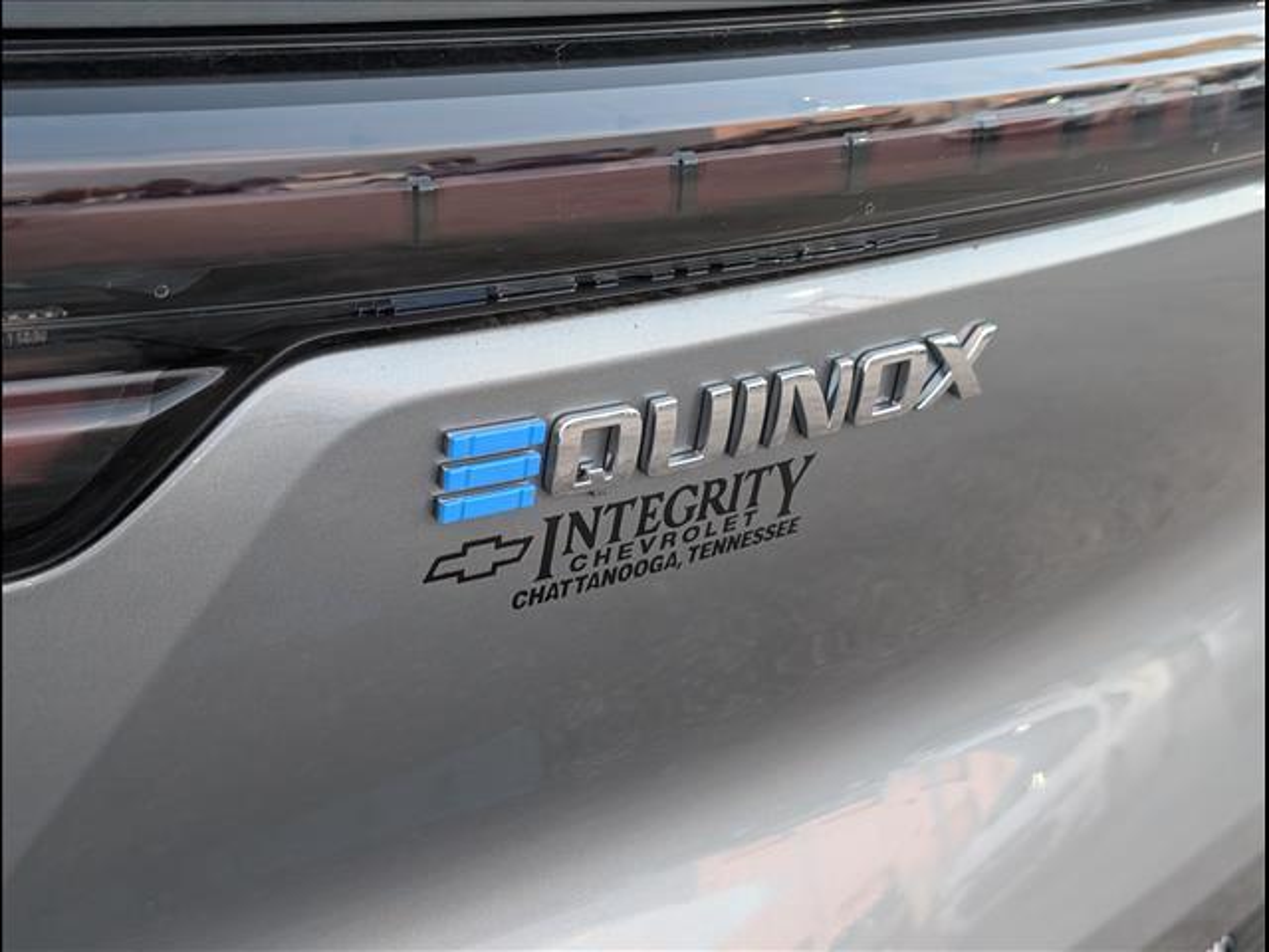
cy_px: 476
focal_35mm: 49
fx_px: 1796
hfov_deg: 38.9
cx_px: 634
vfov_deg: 29.7
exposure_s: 1/833
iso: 1148
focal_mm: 6.9
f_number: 1.68
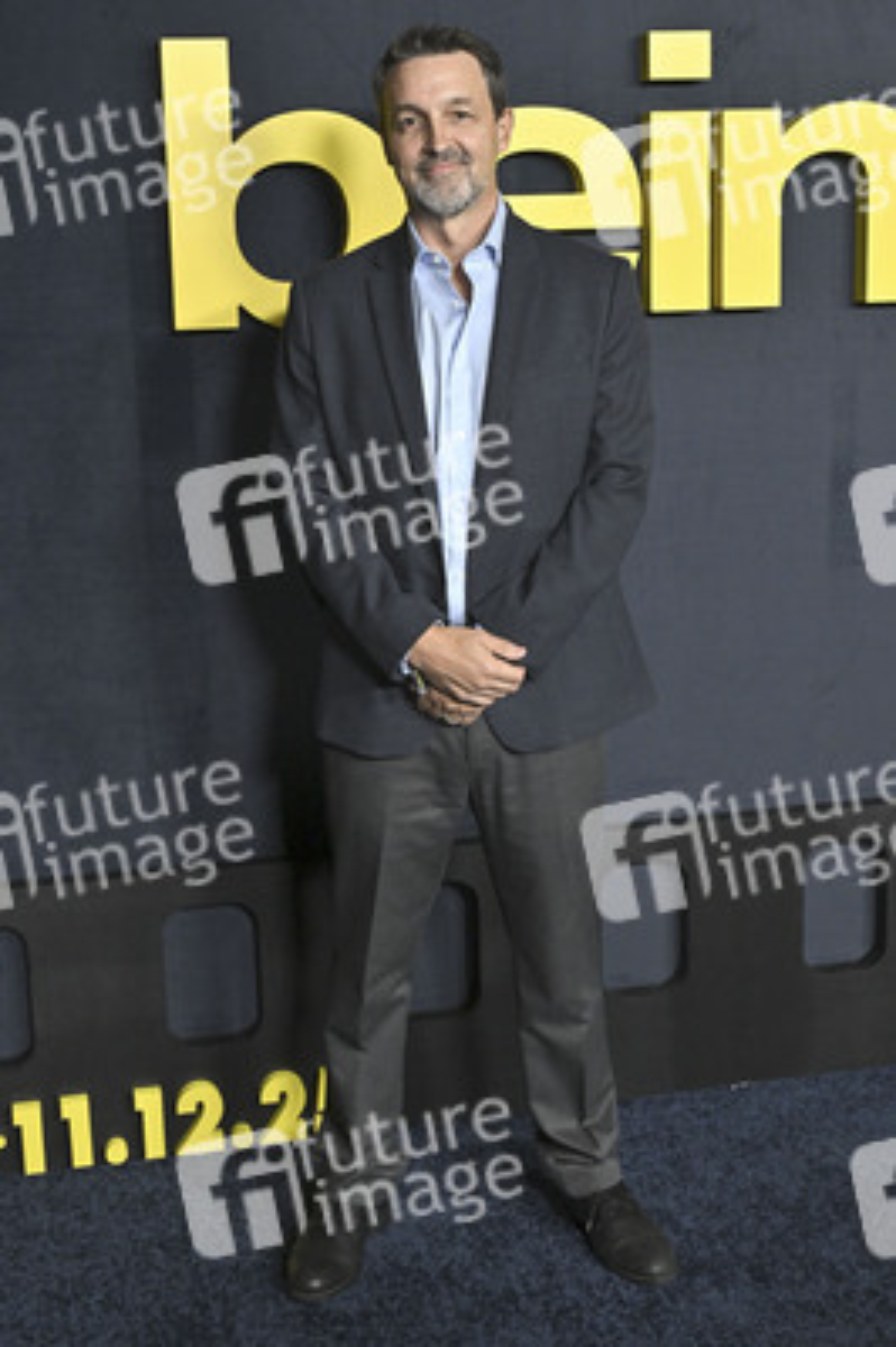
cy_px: 674
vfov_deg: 44.5
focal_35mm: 44
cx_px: 448
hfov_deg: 30.5
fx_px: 1645
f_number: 5.6
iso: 2500
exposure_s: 1/320
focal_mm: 44
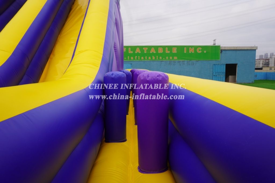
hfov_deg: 73.7
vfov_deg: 53.1
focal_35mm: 24
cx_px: 138
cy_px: 92
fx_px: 183
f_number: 9
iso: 100
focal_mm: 16
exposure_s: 1/125
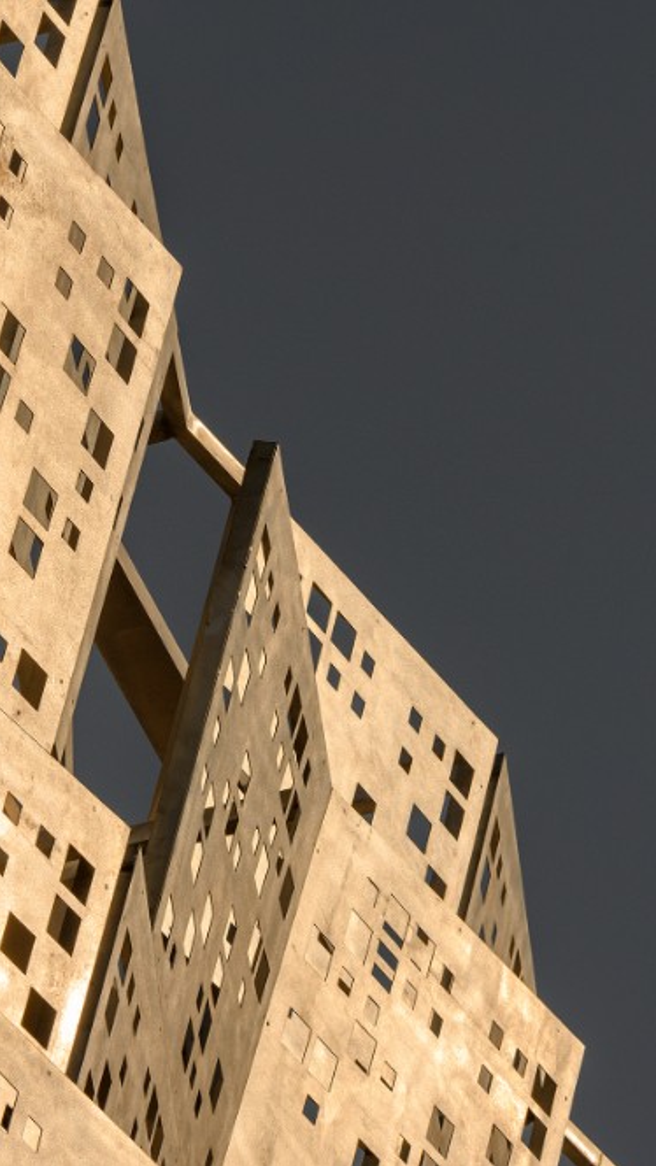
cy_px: 583
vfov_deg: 8.3
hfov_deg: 4.7
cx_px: 58
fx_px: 8041
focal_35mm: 260
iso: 500
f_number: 14
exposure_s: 1/2000
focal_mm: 165
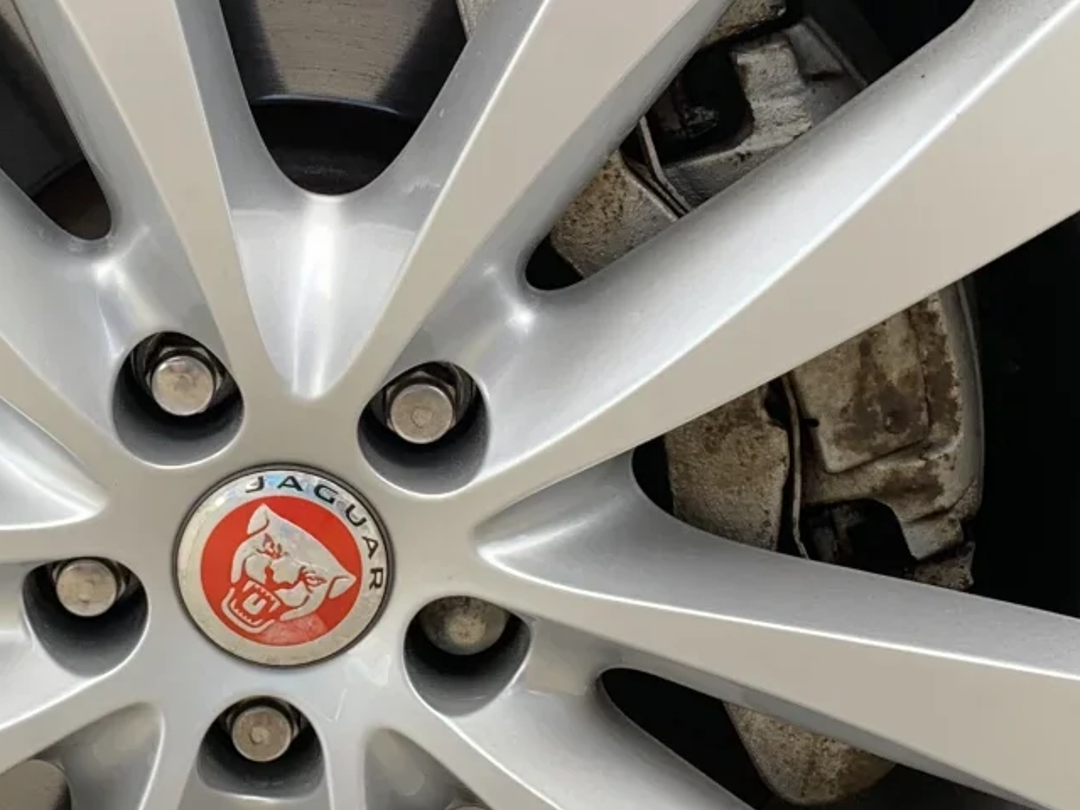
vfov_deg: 18.9
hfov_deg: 24.8
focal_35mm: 78
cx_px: 300
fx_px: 2434
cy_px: 418
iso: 25
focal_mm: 4.25
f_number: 1.8
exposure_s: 1/136
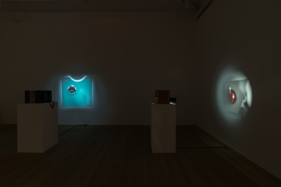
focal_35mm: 18
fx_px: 140
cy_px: 94
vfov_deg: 67.4
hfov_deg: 90.0
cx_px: 140
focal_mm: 18
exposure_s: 25
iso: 200
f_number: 11
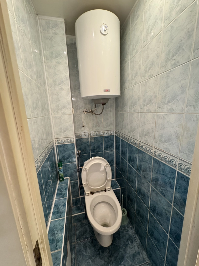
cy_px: 133
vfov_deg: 102.1
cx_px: 100
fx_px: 107
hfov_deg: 85.7
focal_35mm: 14
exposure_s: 1/100
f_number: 2.2
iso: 320
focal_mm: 2.22
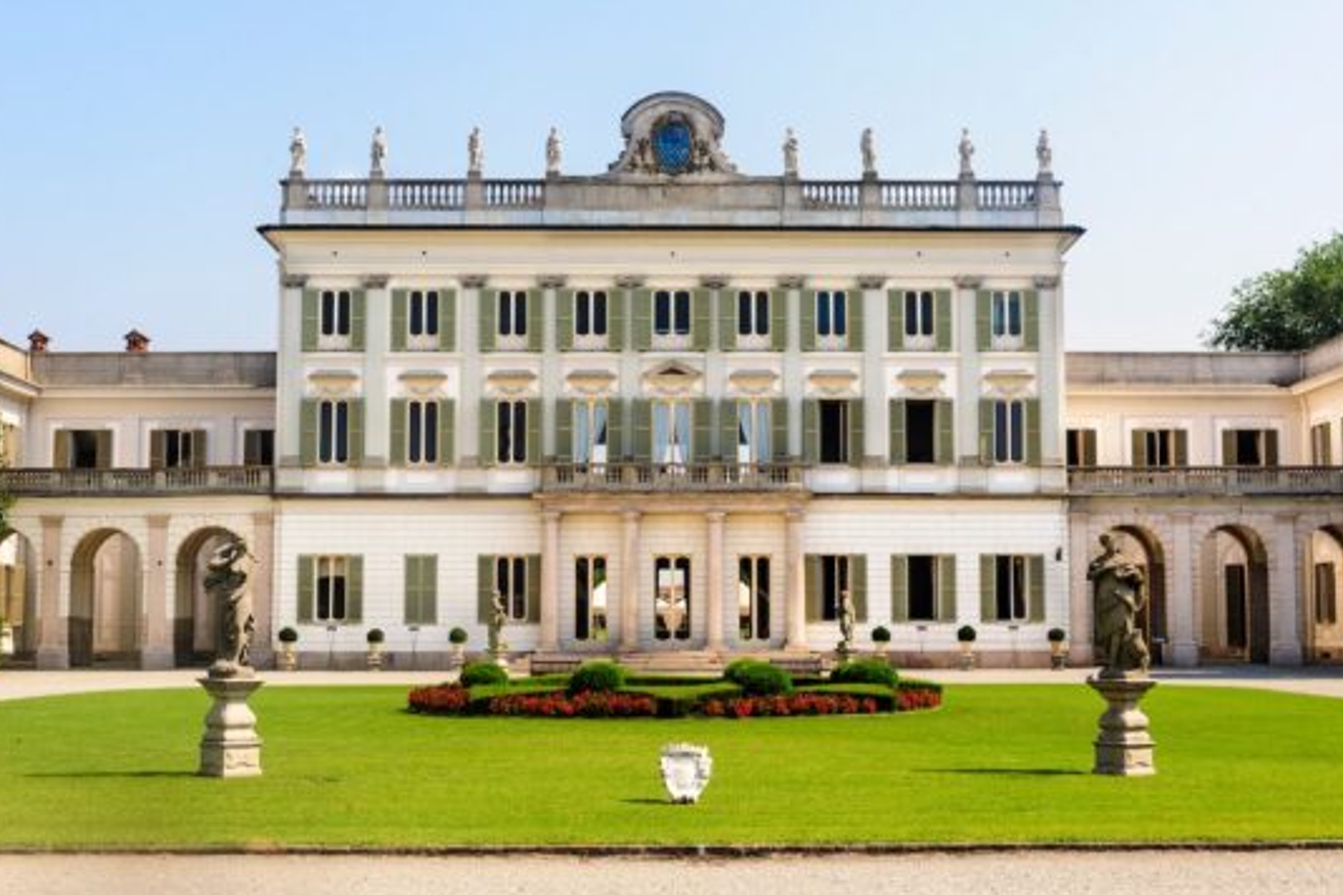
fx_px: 1977
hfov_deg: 37.5
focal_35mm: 53
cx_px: 707
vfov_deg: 25.5
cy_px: 444
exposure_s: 1/250
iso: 200
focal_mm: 48
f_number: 11
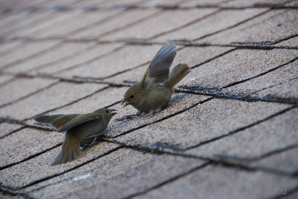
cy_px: 100
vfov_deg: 4.6
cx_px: 149
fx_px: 2500
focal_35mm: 302
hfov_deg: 6.8
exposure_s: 1/400
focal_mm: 200
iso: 720
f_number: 5.6
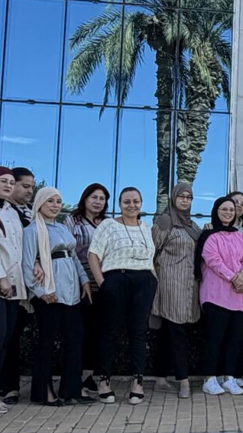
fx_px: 791
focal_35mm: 69
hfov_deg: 16.2
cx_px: 351
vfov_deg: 30.6
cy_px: 193
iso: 40
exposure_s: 1/658
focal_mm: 2.22
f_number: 2.2
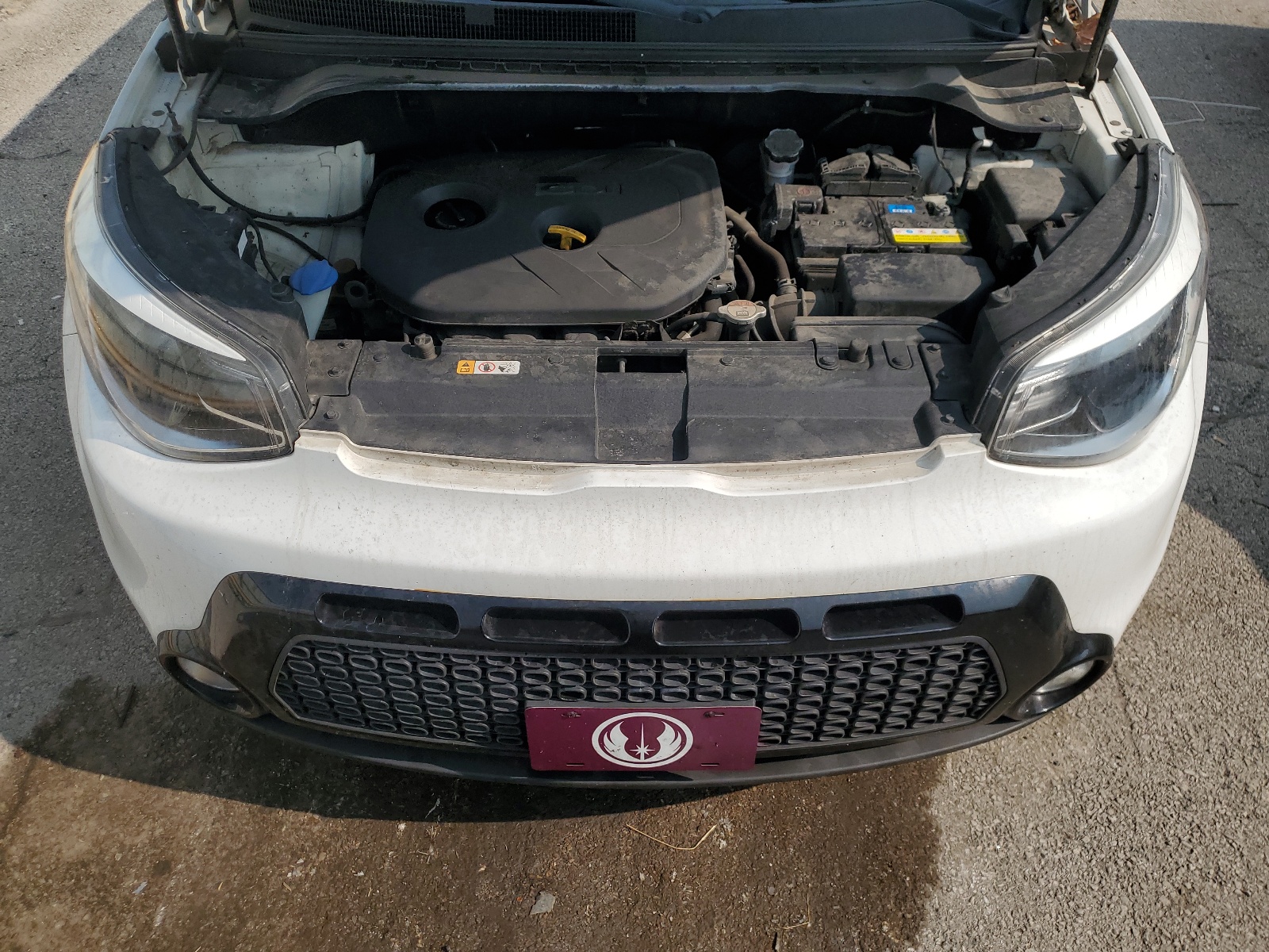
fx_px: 953
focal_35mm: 26
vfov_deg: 53.1
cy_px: 476
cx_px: 634
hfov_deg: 67.3
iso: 50
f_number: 1.5
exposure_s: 1/5000
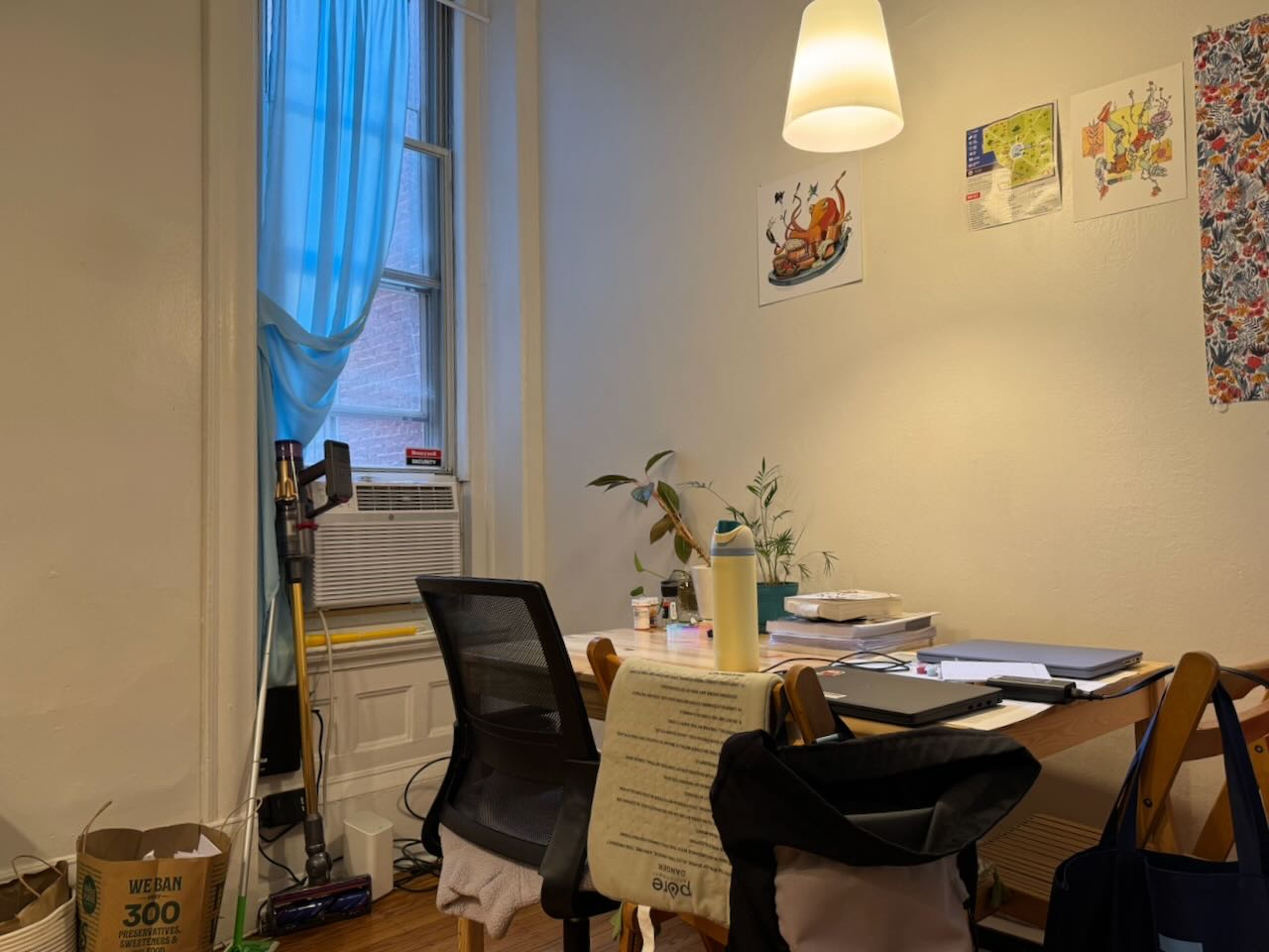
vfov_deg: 56.8
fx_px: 880
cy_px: 476
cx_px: 634
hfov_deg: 71.6
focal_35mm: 24
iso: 100
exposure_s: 1/60
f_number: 1.78
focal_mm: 6.76
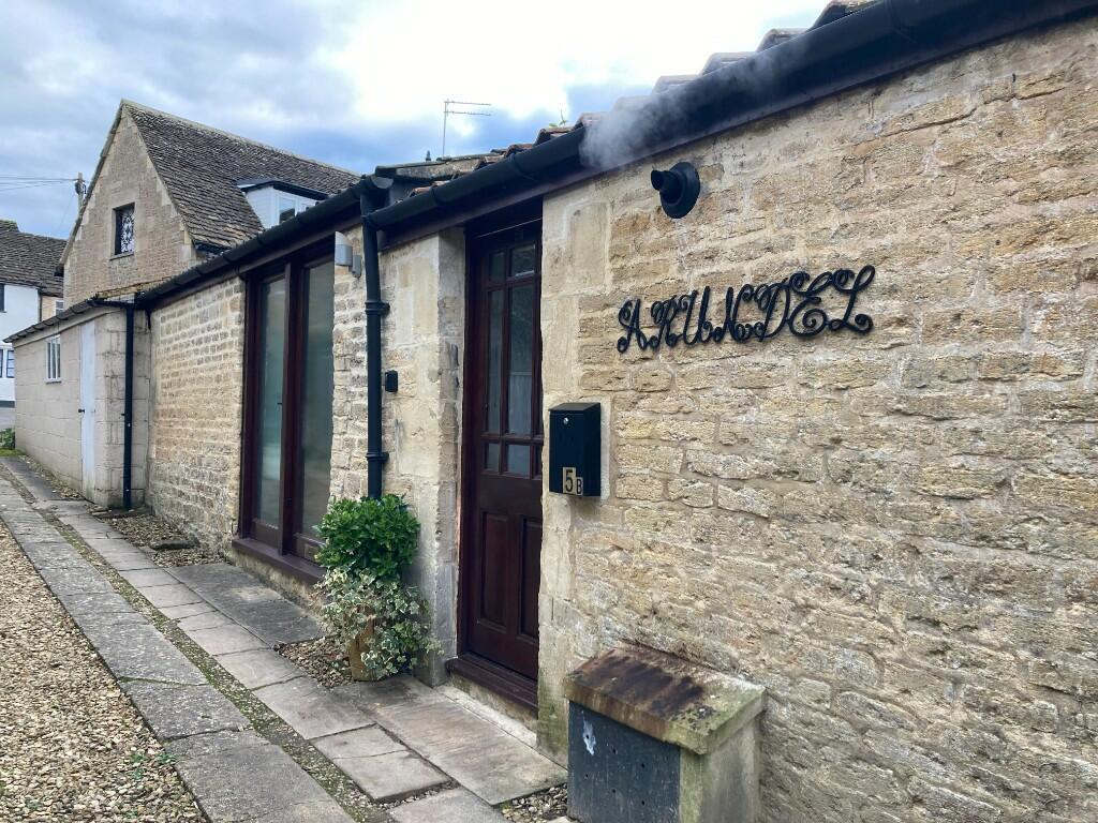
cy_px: 412
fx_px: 888
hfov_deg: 63.4
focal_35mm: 28
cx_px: 549
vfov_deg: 49.7
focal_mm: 3.99
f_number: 1.8
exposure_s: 1/121
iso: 25
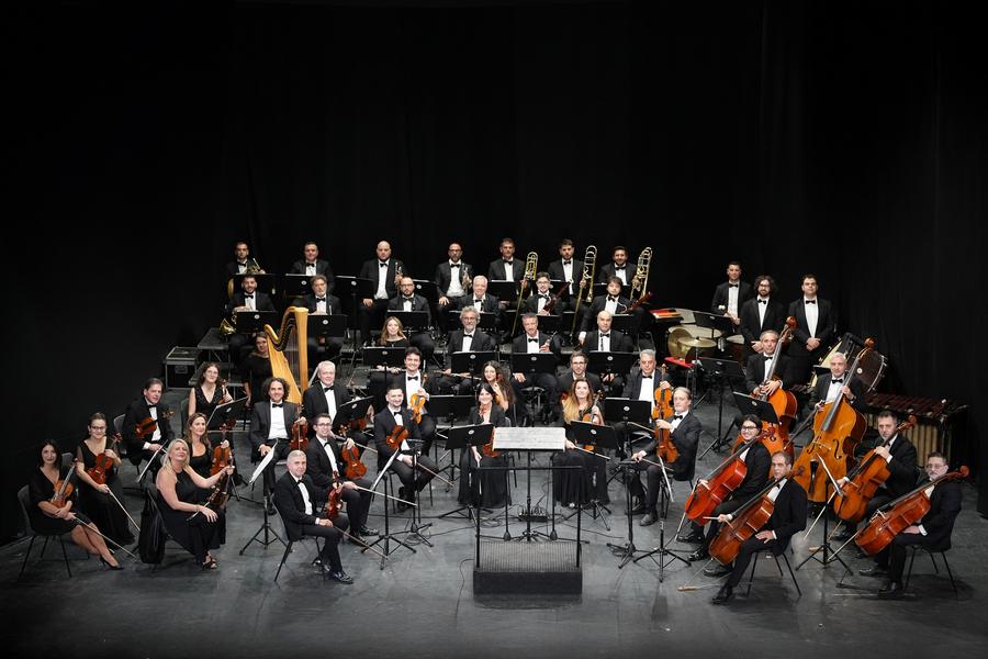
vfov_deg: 23.1
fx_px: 1614
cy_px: 330
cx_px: 494
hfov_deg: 34.0
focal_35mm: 59
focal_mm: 58.8
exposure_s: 1/160
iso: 3200
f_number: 4
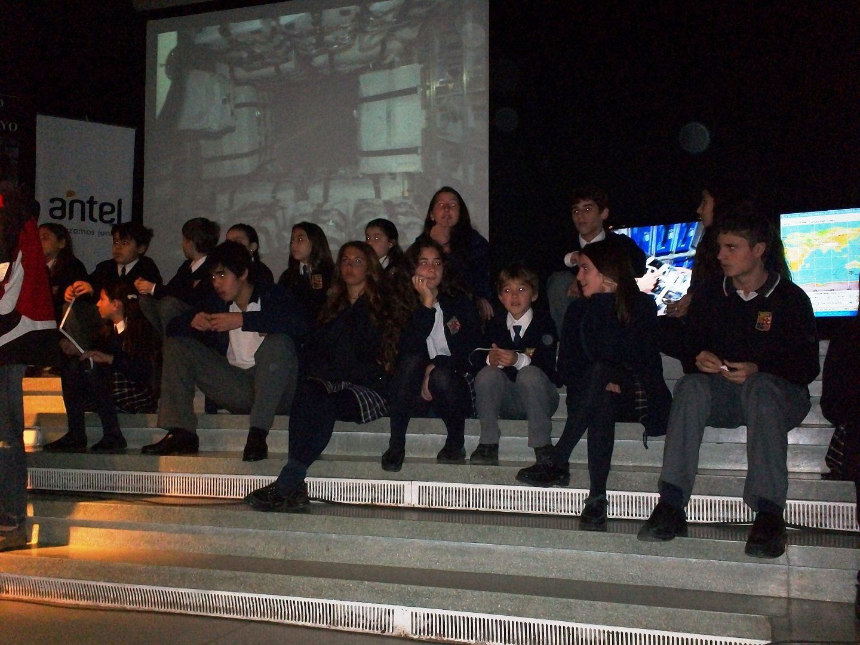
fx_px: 944
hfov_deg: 49.0
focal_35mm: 38
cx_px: 430
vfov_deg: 37.7
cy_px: 322
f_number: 4.5
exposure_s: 1/30
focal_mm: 6.3
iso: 250
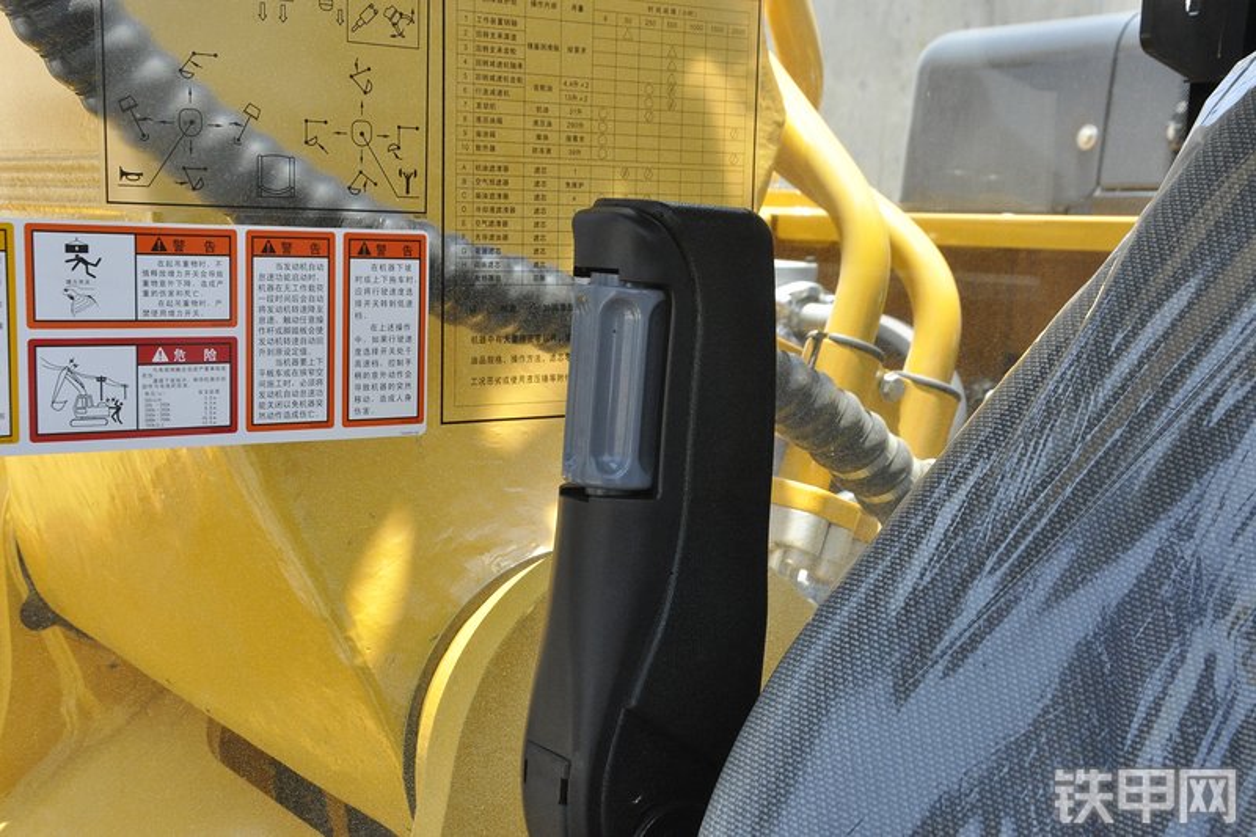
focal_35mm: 51
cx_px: 628
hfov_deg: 38.9
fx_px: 1779
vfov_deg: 26.5
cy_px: 418
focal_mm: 34
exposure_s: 1/400
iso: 1250
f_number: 10
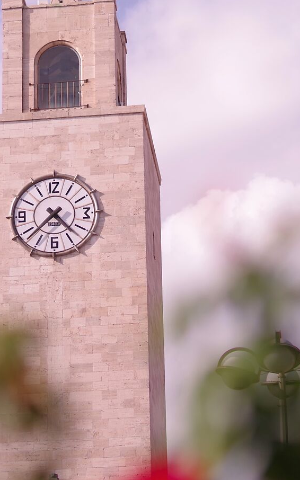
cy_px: 219
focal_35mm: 135
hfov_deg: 9.7
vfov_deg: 15.5
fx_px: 1767
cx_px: 57
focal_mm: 50
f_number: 1.4
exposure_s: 1/8000
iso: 100
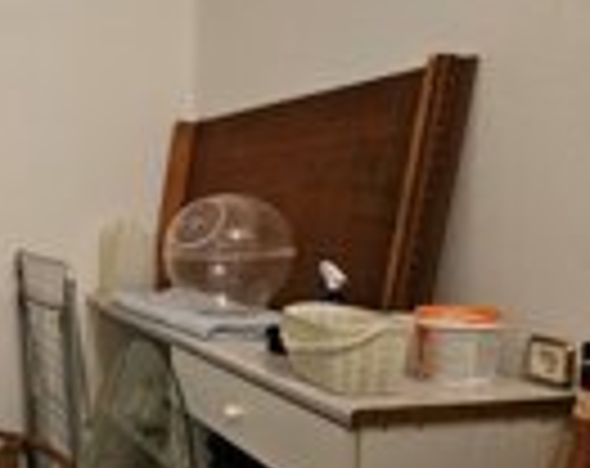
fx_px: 609
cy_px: 266
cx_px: -63
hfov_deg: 41.1
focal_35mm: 35
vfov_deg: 42.0
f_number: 2.2
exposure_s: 1/25
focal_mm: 2.2
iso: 640
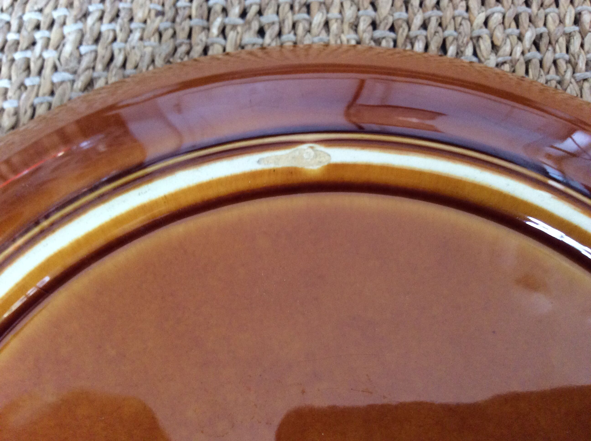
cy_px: 220
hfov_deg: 56.9
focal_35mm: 32
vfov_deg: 44.1
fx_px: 546
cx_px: 296
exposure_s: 1/25
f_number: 2.4
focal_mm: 3.3
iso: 160
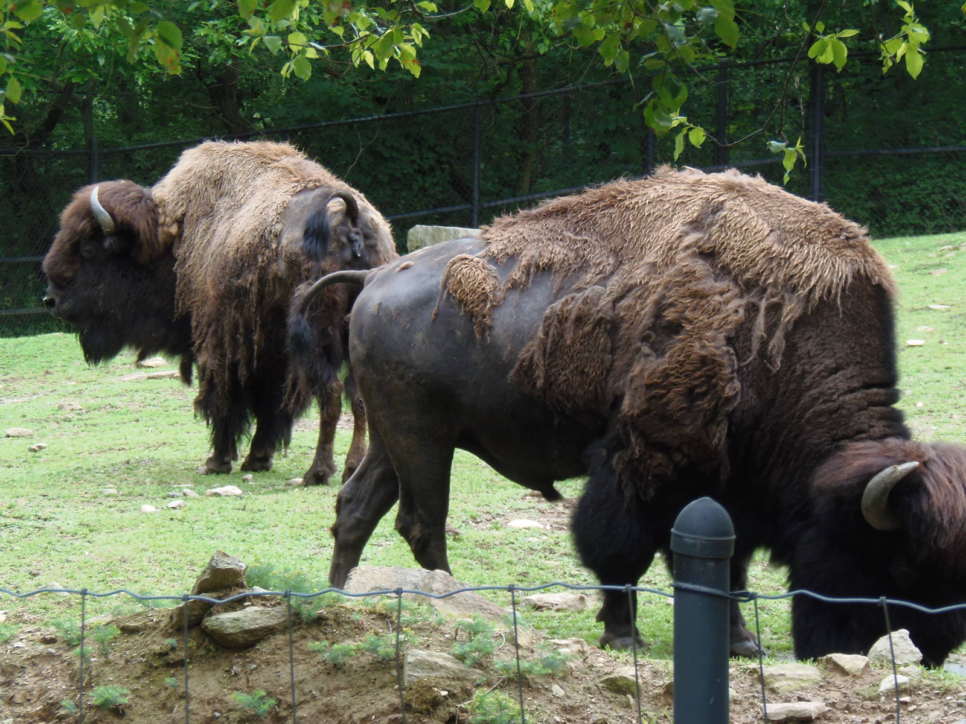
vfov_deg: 10.9
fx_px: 3795
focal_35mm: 136
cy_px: 362
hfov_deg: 14.5
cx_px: 483
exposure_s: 1/50
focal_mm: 25.2
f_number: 4.7
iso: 64
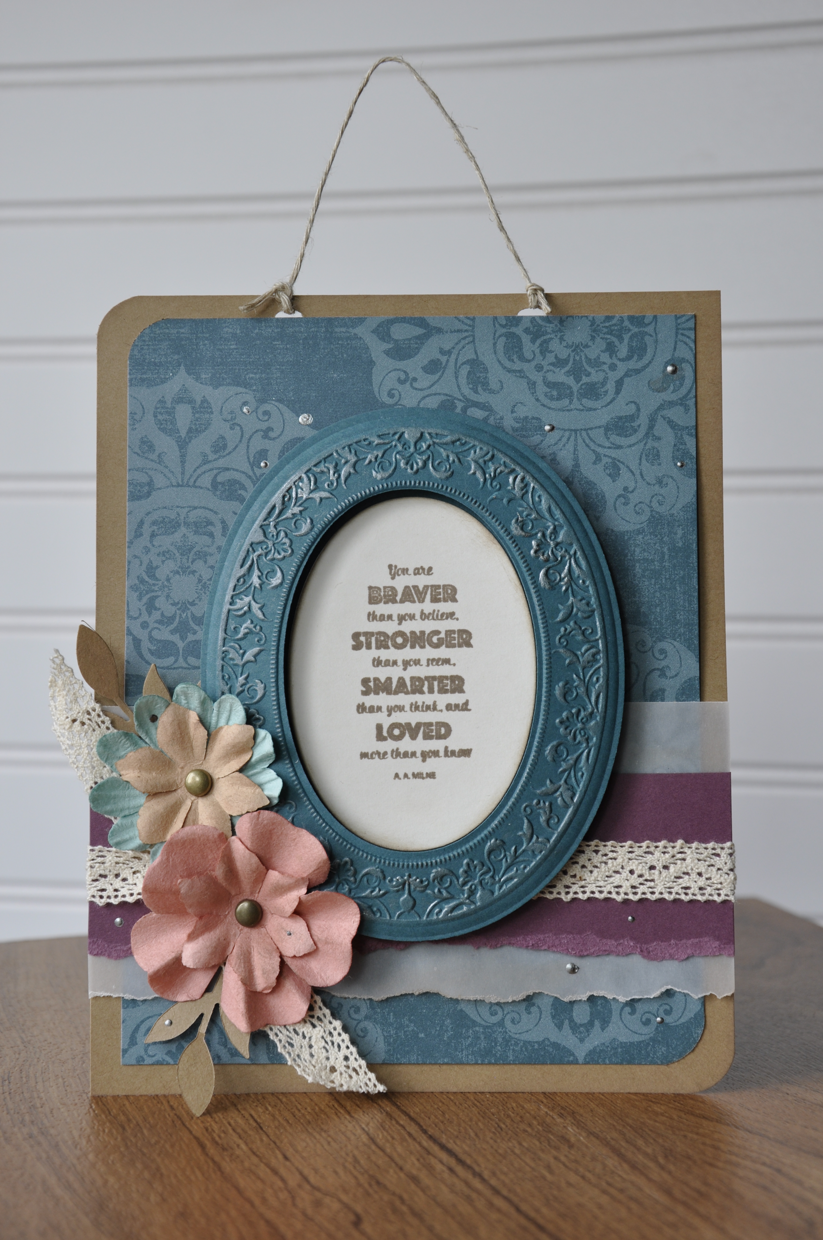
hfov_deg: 20.1
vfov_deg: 29.9
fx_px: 2321
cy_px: 620
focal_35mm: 68
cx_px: 412
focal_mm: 45
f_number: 7.1
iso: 200
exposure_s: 1/50
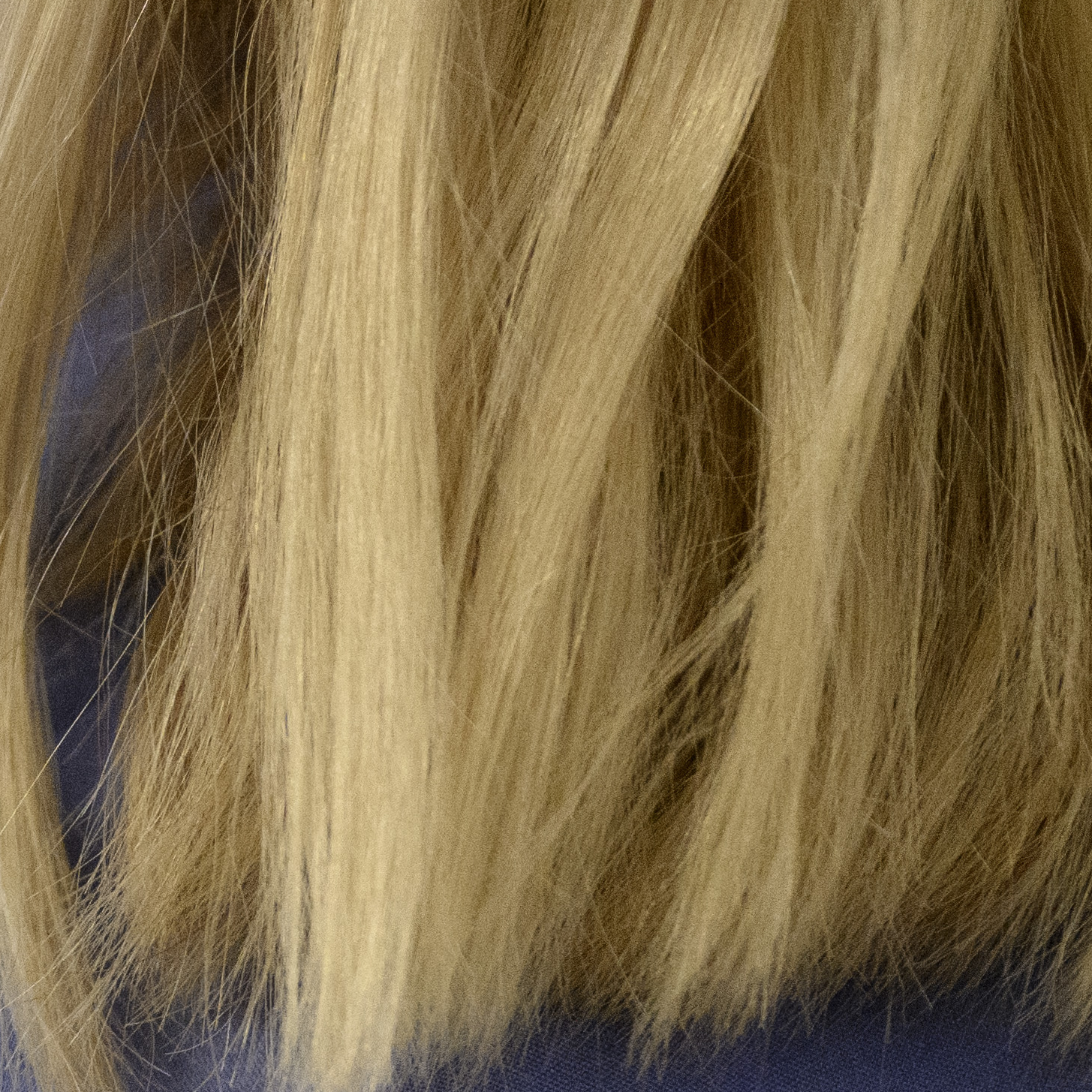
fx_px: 6710
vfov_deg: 8.9
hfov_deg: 8.6
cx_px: -1454
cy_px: 1970
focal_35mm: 188
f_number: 2.8
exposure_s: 1/320
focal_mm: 39
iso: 3200
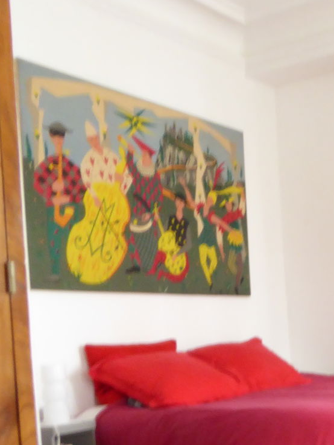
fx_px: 669
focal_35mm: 52
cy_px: 330
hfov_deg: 23.9
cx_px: 458
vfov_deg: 36.0
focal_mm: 4.3
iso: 400
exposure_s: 1
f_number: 6.3
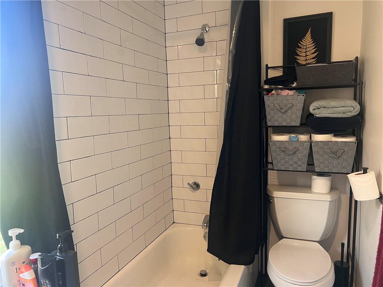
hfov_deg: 67.3
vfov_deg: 53.1
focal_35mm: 26
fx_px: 288
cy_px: 144
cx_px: 192
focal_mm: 5.7
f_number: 1.5
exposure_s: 1/60
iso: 160
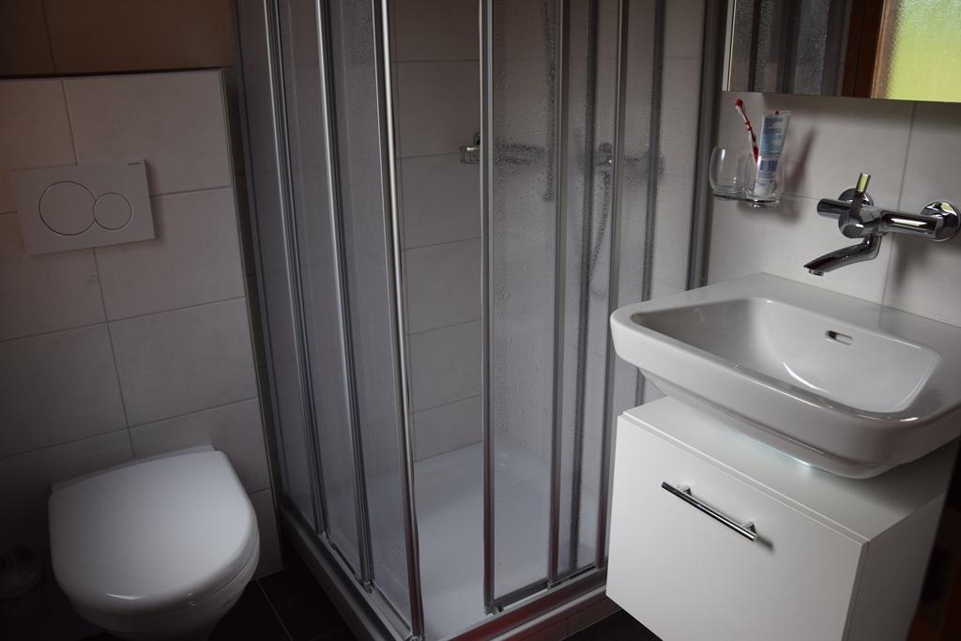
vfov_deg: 47.9
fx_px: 721
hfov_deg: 67.4
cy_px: 320
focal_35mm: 27
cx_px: 480
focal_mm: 18
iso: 400
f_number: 4.5
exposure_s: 1/80
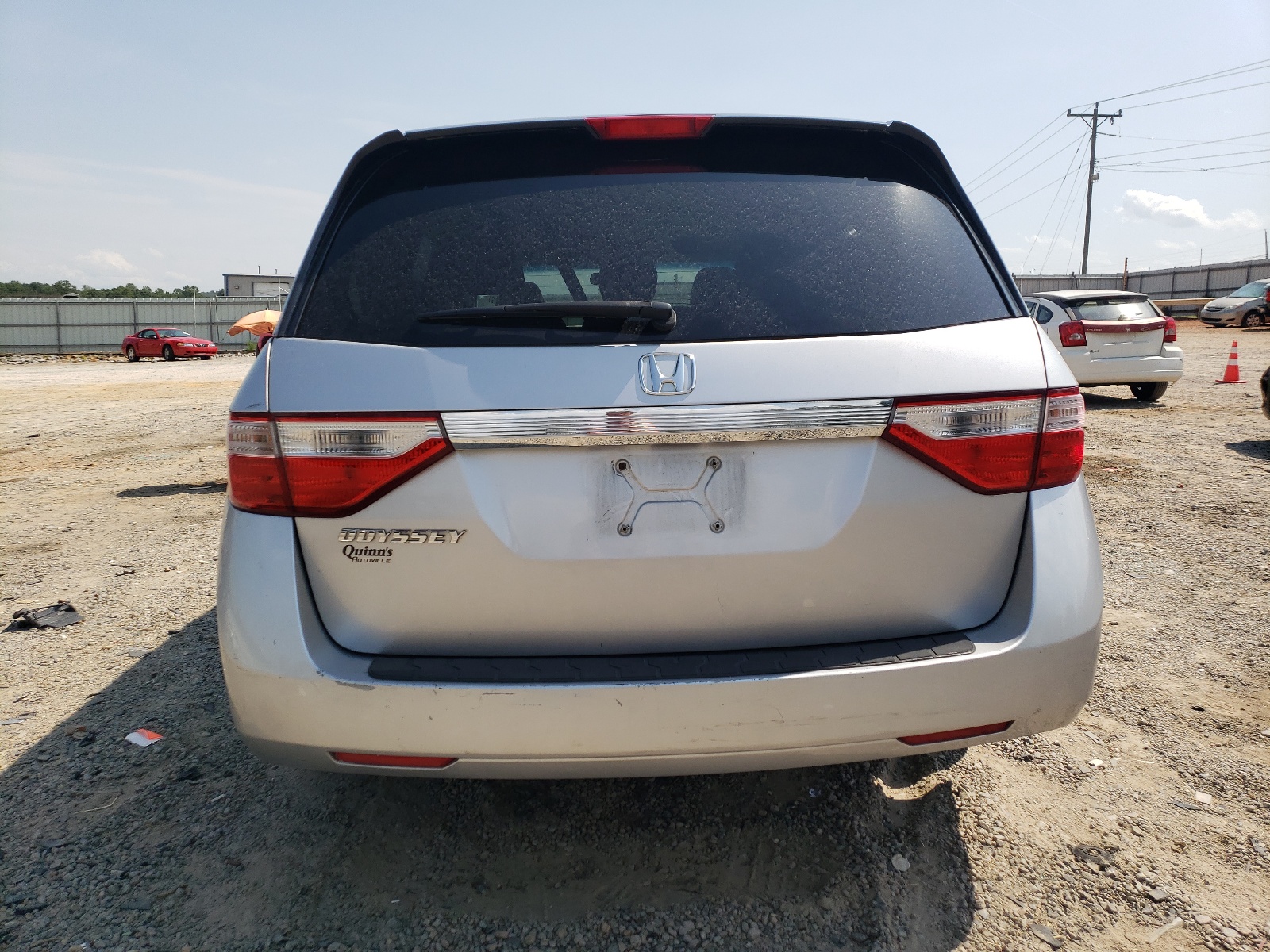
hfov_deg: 67.3
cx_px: 635
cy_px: 476
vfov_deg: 53.1
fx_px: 954
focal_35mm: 26
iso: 50
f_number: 1.5
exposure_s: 1/3333
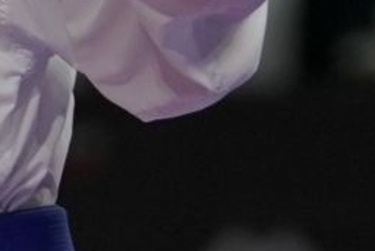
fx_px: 20000
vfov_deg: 0.7
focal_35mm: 1919
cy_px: 15
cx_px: 142
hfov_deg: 1.1
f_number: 2.8
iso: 800
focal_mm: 182
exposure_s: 1/1000
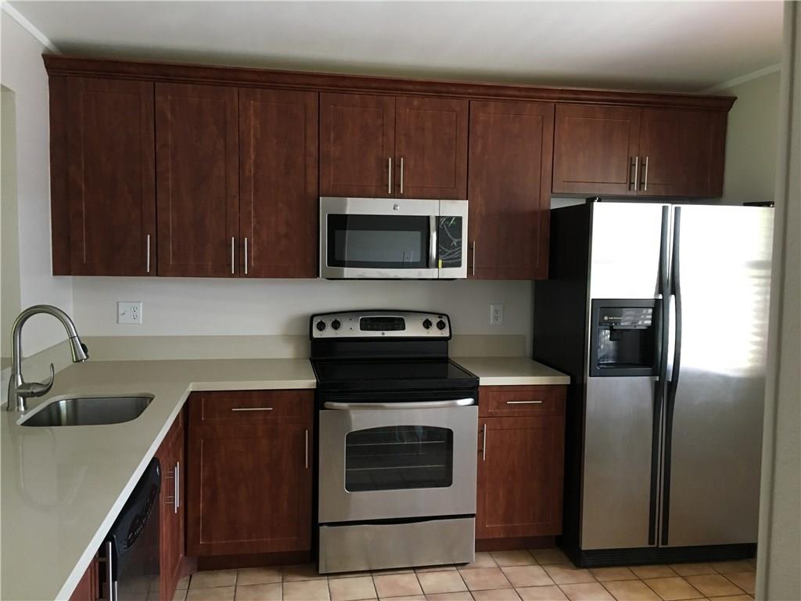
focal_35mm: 29
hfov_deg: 61.7
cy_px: 300
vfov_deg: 48.2
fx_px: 671
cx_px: 400
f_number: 2.2
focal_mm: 4.15
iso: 160
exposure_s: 1/30
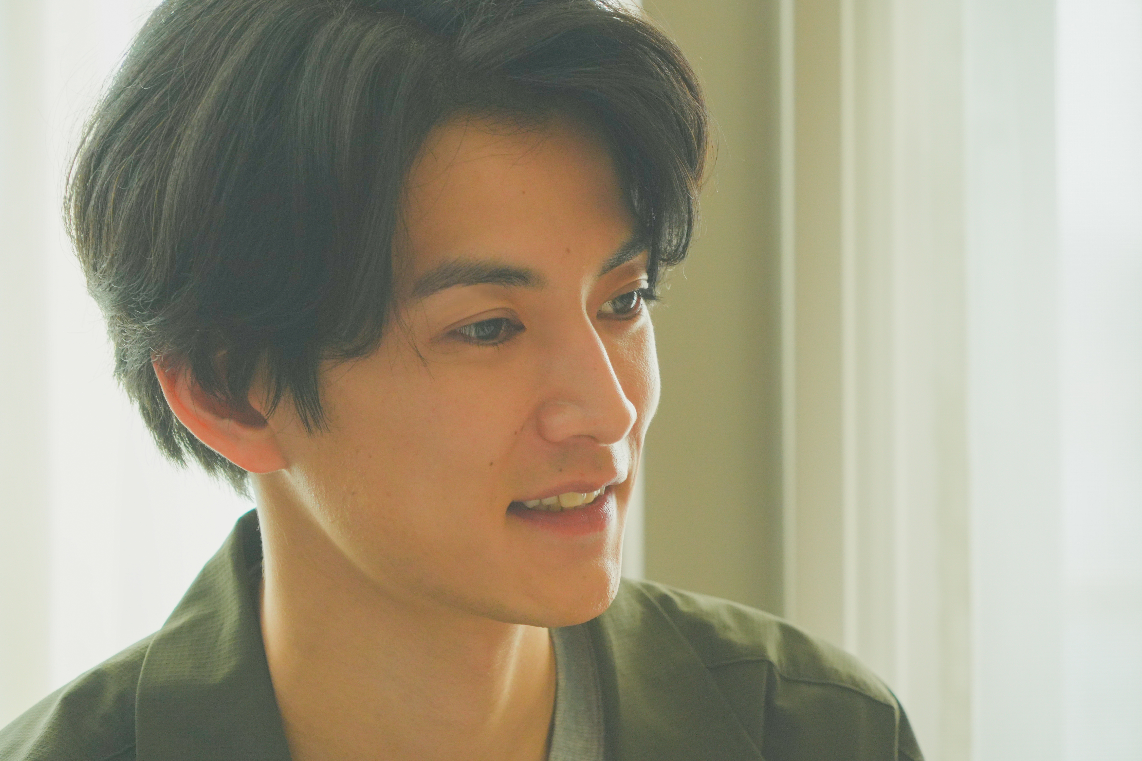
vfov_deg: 5.7
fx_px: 7613
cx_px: 571
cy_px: 380
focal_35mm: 240
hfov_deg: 8.6
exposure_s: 1/100
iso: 1250
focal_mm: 240
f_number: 9
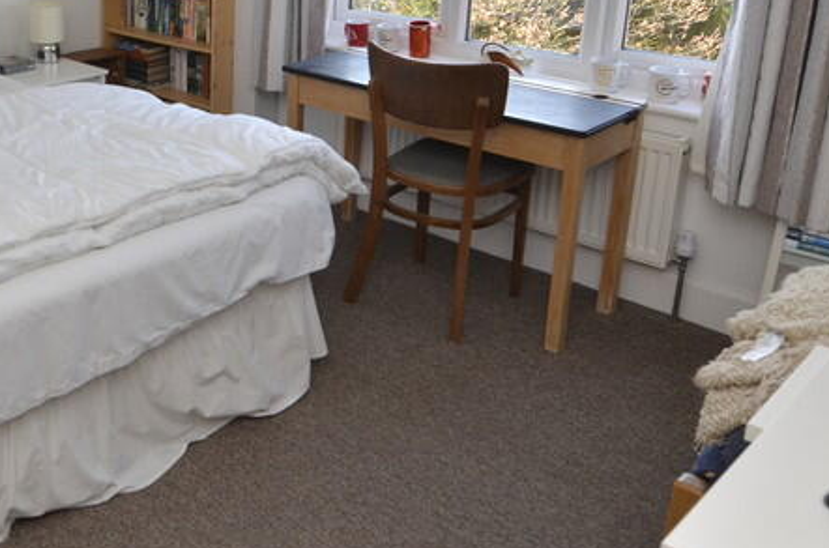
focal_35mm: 38
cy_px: 71
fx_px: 876
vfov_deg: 33.2
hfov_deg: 44.7
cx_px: 45
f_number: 5.6
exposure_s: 1/125
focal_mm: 11
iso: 400
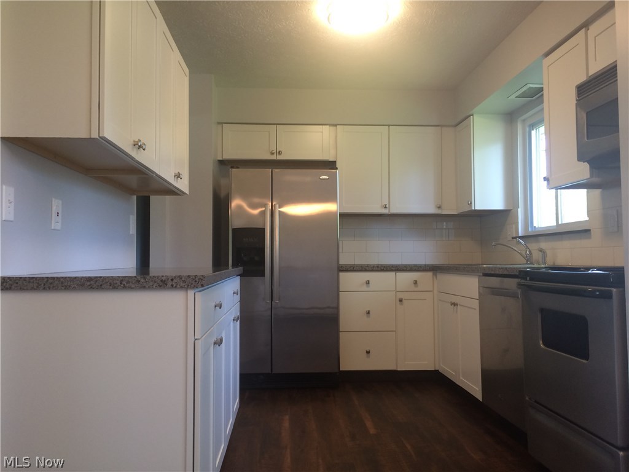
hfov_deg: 61.7
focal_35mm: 29
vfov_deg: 48.2
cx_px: 314
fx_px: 527
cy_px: 236
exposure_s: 1/30
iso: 80
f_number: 2.2
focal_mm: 4.15
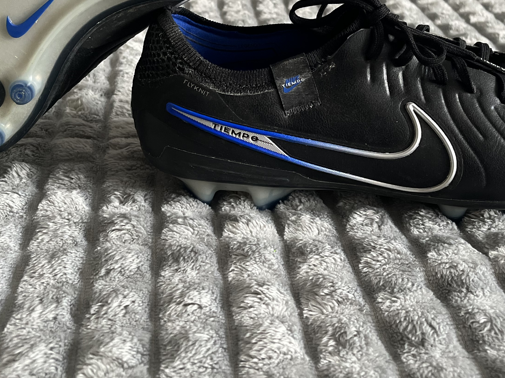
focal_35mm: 48
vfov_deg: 29.7
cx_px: 246
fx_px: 700
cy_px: 87
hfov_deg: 39.7
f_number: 1.6
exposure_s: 1/50
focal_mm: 5.1
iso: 320
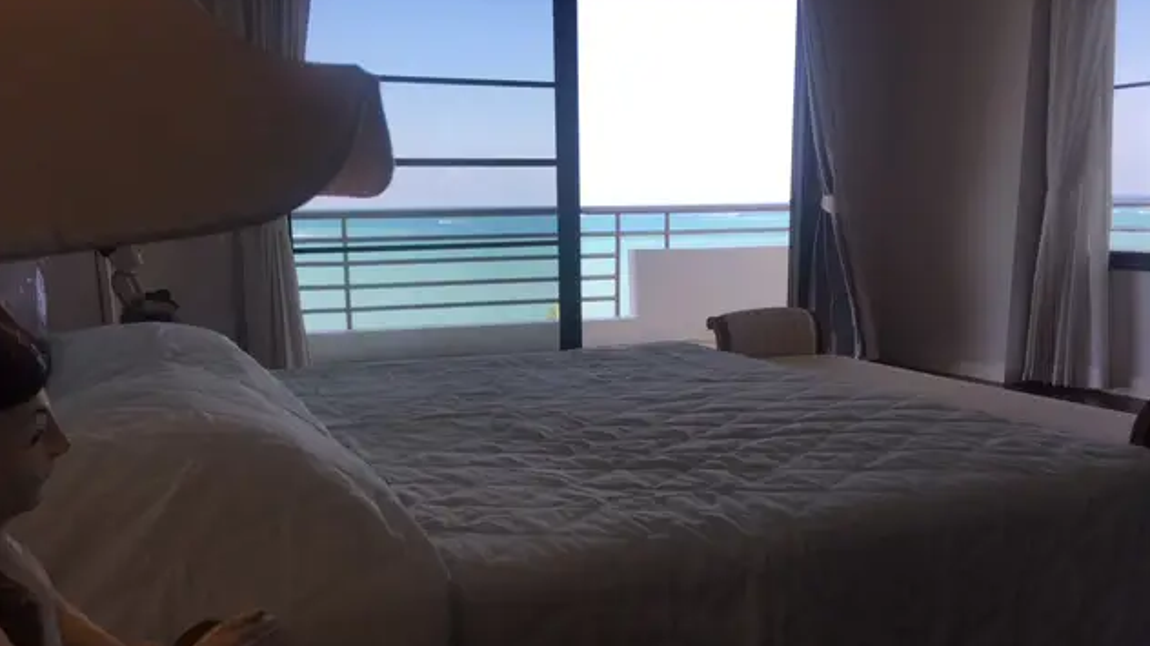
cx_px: 575
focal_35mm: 32
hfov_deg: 61.0
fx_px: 975
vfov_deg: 36.4
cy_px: 402
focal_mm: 4.15
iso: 25
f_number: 2.2
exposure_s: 1/318
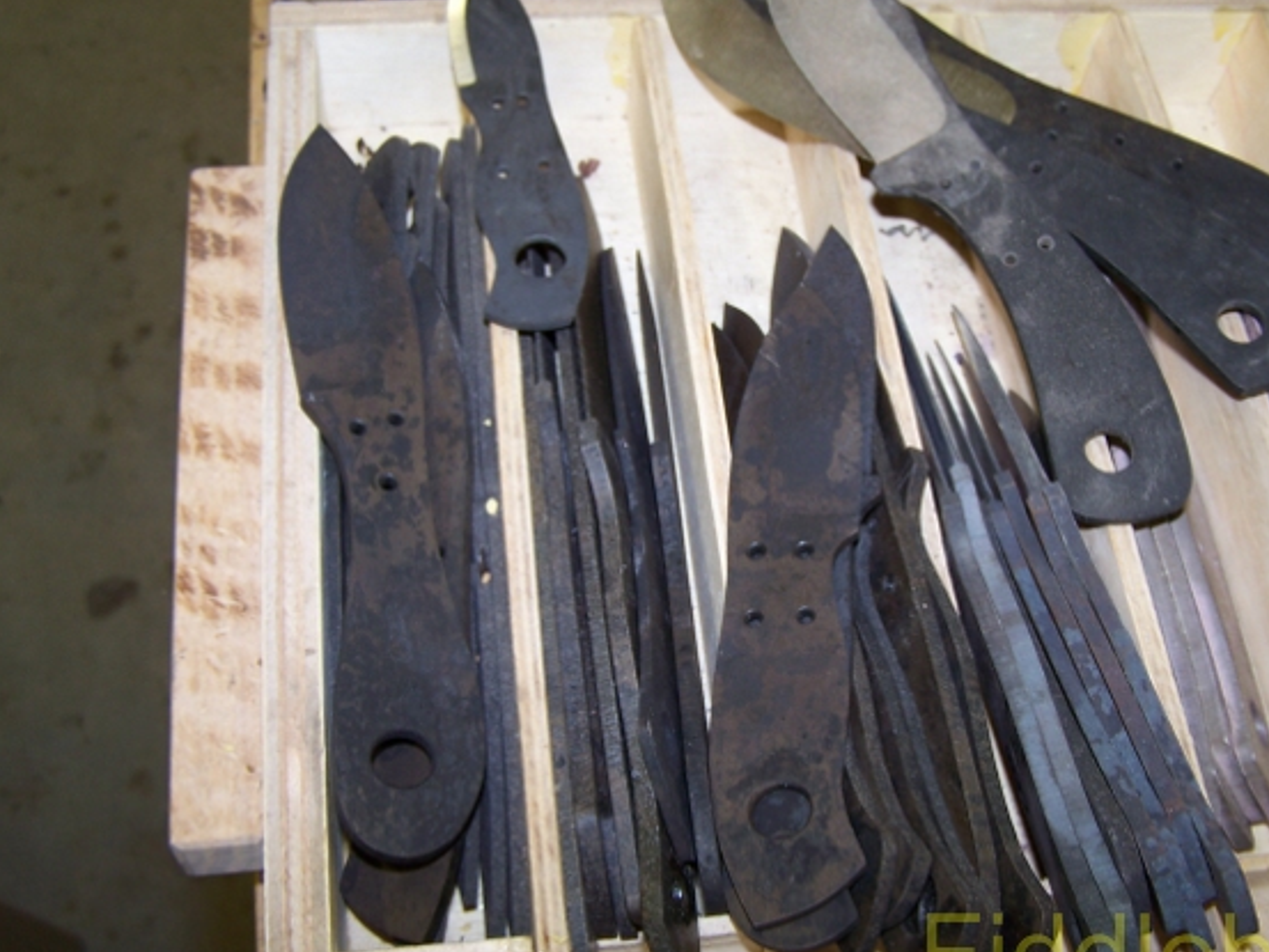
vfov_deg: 32.9
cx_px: 732
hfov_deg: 42.8
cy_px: 477
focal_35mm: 44
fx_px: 1613
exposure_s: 1/60
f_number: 2.8
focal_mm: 6.3
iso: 80
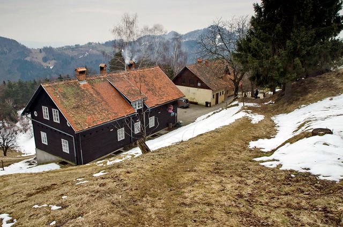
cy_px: 114
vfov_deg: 45.5
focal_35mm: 28
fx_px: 271
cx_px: 172
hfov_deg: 64.7
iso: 200
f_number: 5.6
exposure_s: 1/320
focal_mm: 19
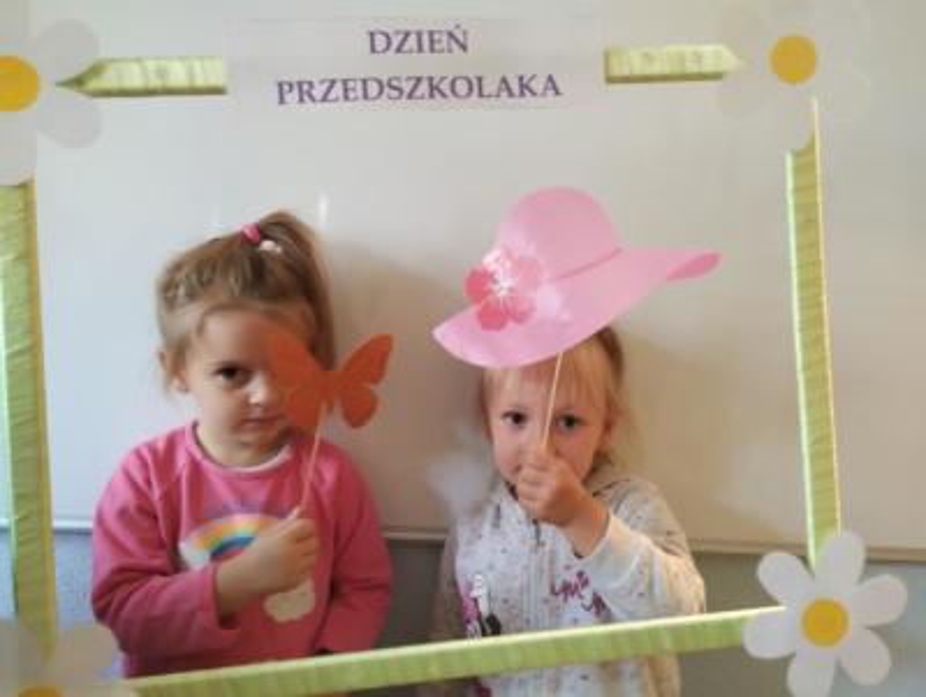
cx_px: 463
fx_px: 750
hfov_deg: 63.4
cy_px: 348
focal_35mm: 28
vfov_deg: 49.8
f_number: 1.8
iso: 1419
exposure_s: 1/25
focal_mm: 4.27
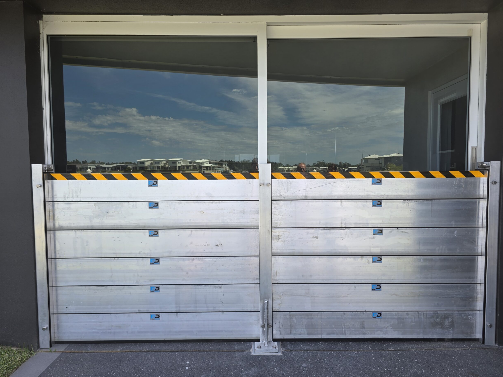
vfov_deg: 56.8
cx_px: 260
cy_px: 187
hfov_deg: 71.6
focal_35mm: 24
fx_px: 349
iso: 12
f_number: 1.7
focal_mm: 6.3
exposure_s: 1/251
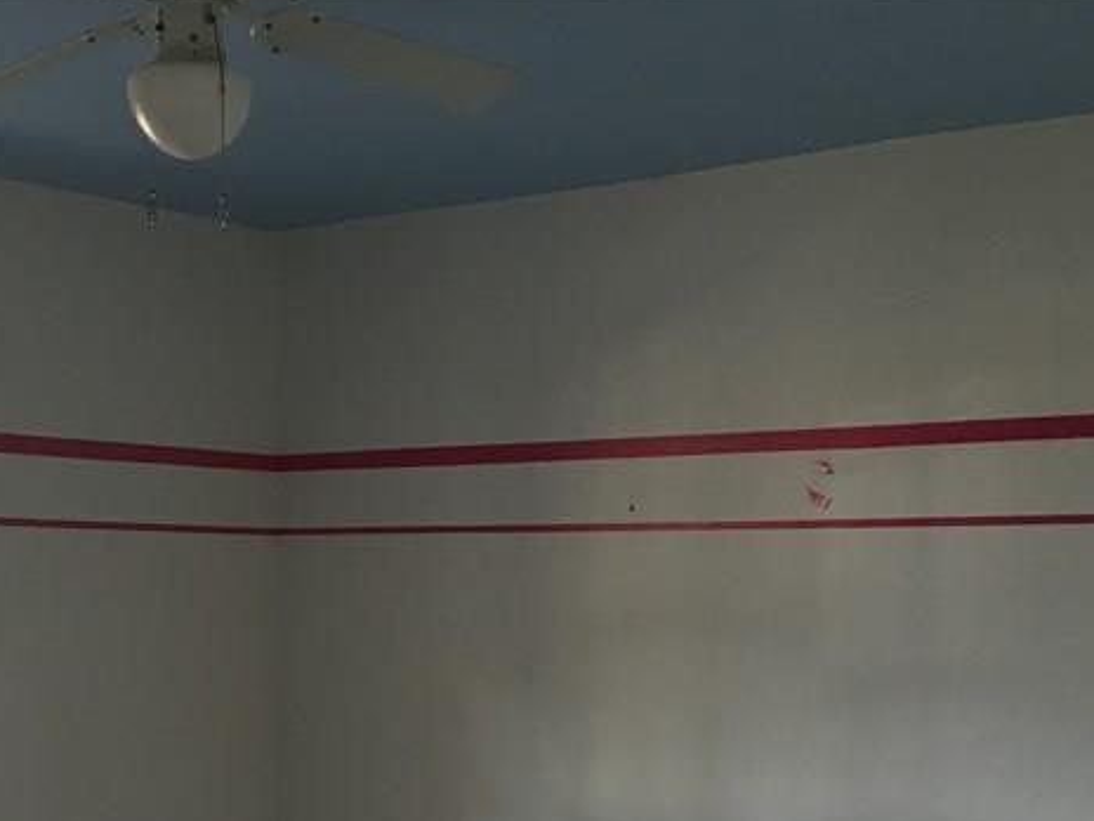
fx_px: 2023
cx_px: 401
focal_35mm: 64
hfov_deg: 30.1
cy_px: 892
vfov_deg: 21.8
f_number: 2.2
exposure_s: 1/30
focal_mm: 4.15
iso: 64
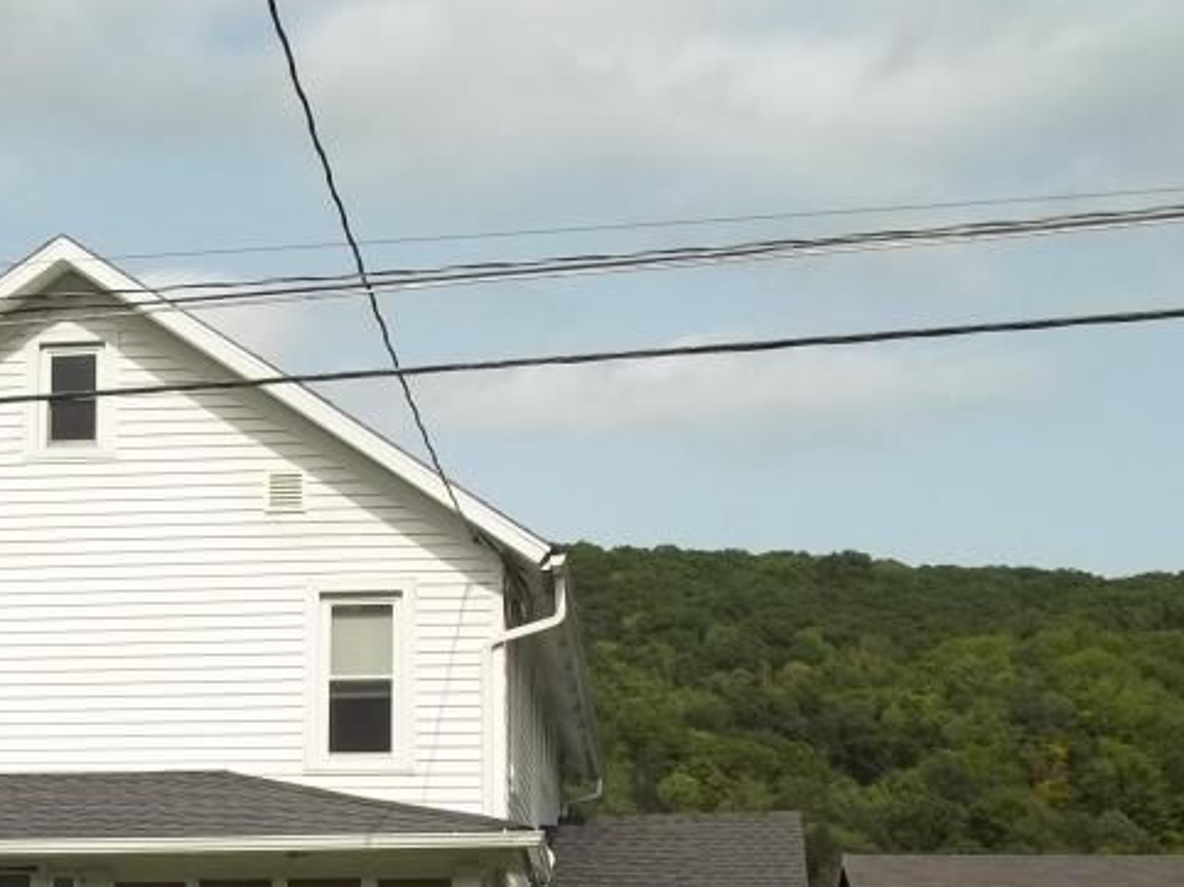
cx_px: 165
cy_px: 921
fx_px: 2325
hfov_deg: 27.7
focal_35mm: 68
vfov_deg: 20.8
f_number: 8.8
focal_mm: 5.7
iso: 80
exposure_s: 1/250
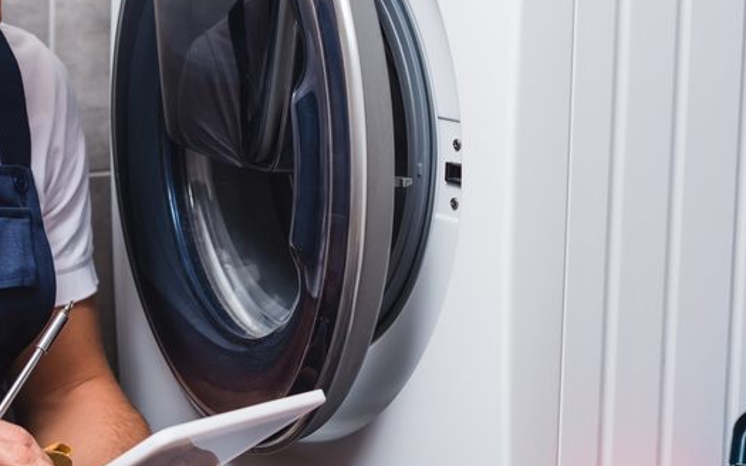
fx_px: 1972
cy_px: 137
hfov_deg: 21.2
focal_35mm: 97
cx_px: 181
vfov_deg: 13.4
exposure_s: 1/160
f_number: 4
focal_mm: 50
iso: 100
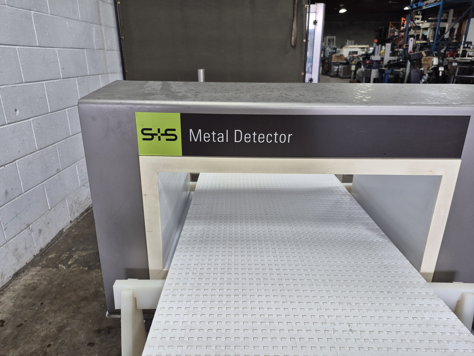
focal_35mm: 23
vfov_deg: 58.9
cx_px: 237
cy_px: 178
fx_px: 315
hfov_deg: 73.9
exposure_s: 1/120
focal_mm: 5.4
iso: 160
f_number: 1.8
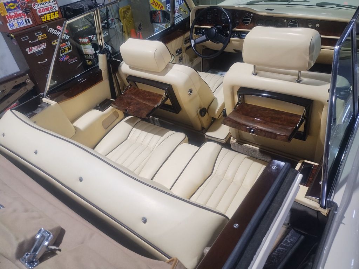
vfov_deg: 54.9
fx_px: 259
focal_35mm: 25
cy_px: 134
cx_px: 180
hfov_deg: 69.4
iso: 131
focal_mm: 4.71
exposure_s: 1/60
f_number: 1.7
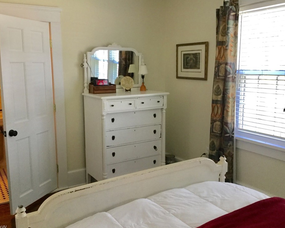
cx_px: 135
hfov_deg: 52.8
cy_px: 112
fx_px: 287
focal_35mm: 34
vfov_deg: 43.4
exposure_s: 1/30
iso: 80
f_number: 2.4
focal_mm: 3.3
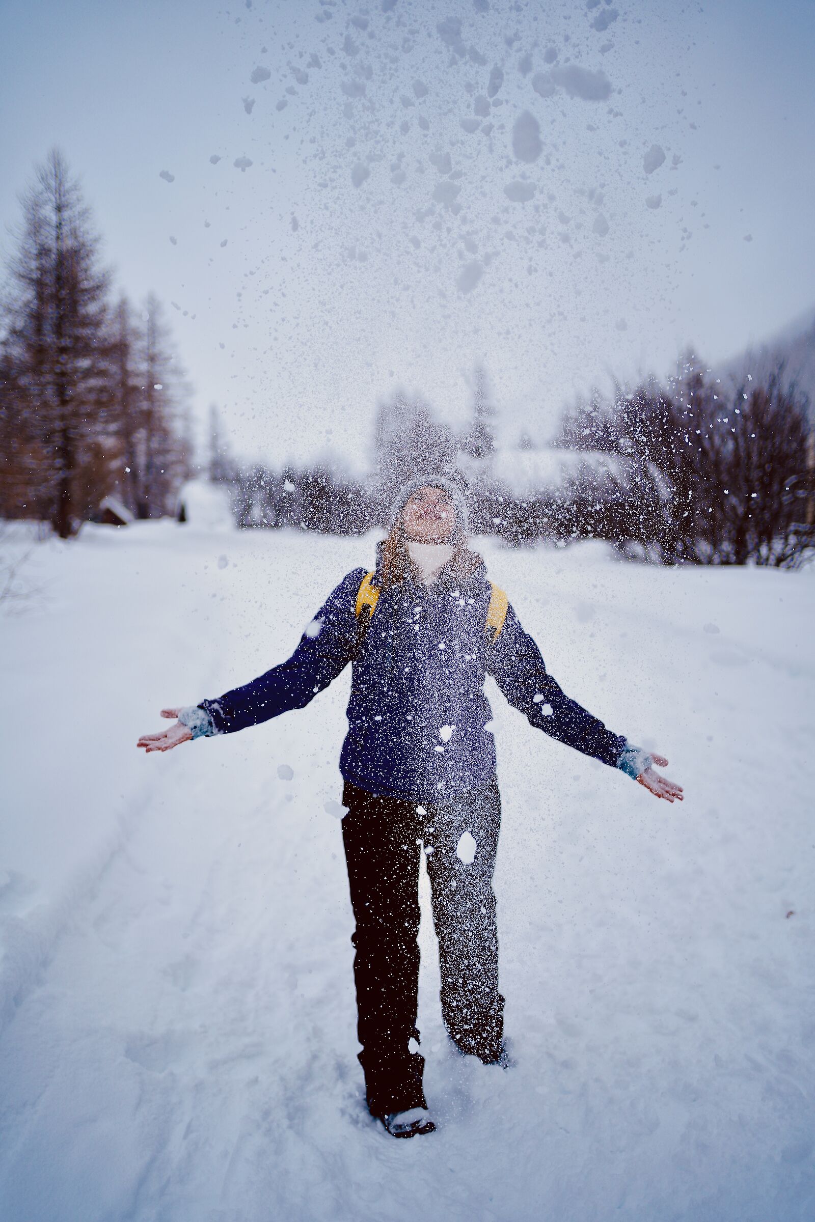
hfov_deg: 37.9
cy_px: 611
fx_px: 1188
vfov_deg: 54.4
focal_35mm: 35
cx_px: 408
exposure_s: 1/1250
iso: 125
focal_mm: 35
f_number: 1.8
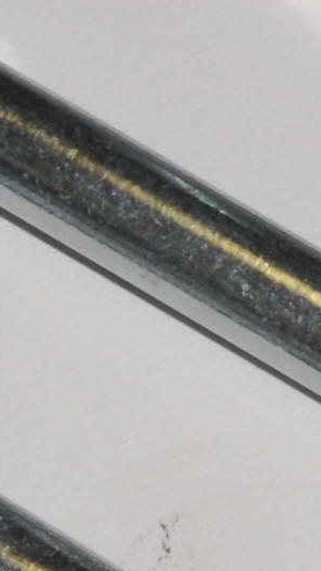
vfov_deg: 3.4
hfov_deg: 1.9
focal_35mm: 630
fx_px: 9542
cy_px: 26
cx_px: 1158
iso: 320
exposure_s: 1/60
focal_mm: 50
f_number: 20
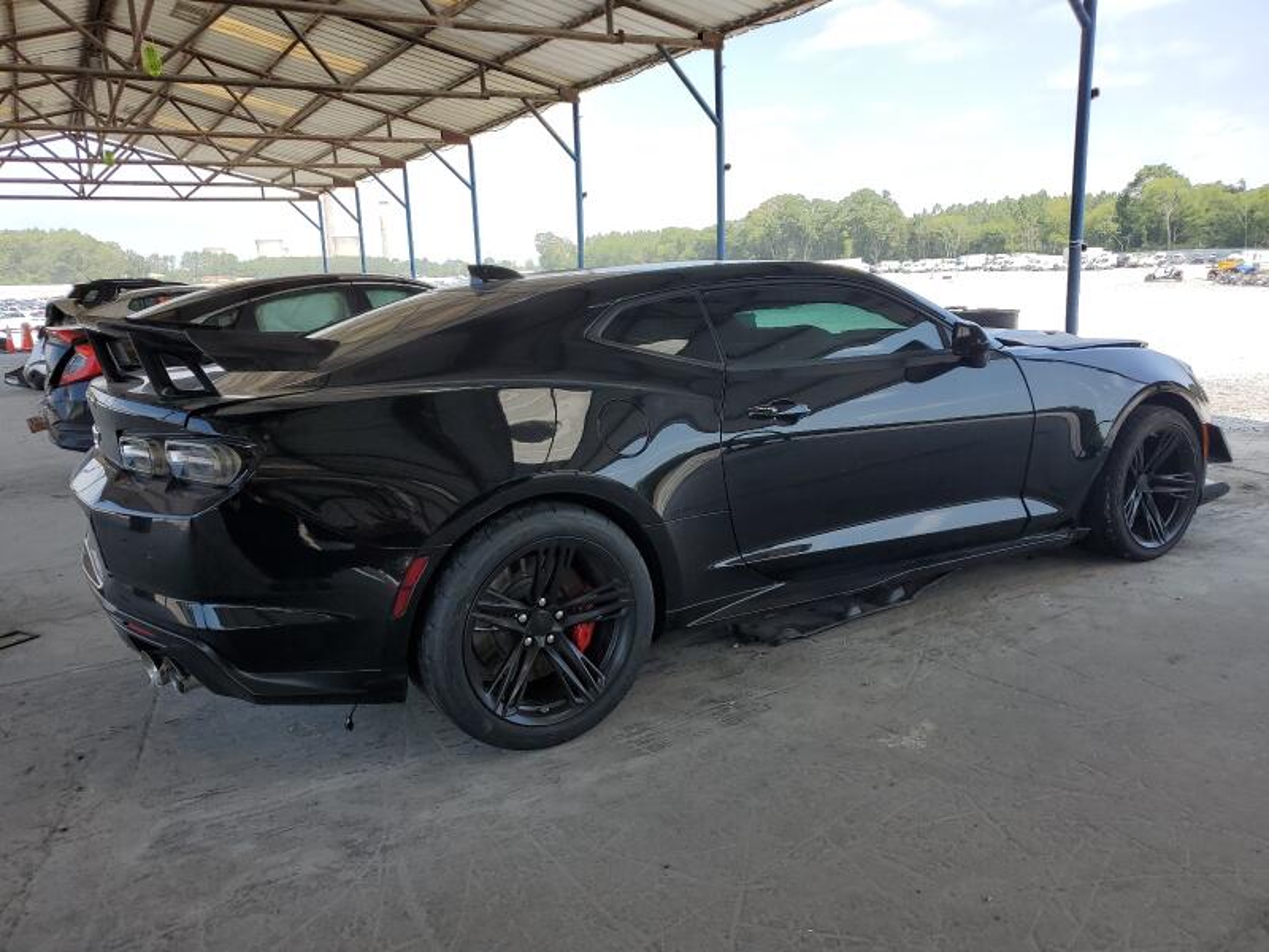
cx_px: 634
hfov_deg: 67.3
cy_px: 476
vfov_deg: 53.1
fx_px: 953
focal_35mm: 26
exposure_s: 1/1250
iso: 50
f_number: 1.5
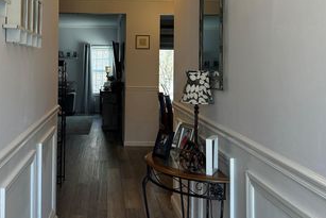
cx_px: 123
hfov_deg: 44.1
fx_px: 399
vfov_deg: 30.1
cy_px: 59
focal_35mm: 44
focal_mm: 5.7
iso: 64
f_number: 1.5
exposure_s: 1/120
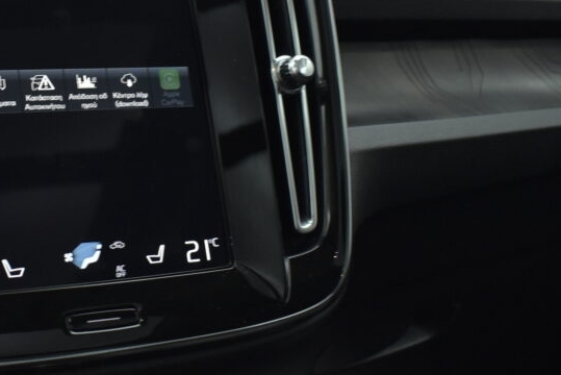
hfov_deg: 33.5
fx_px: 889
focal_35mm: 57
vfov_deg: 23.7
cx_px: 73
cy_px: 116
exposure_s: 1/100
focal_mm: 20
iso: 1600
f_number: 3.8
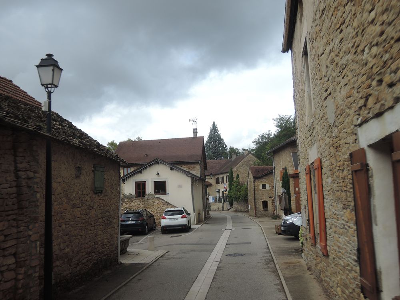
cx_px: 200
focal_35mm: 35
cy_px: 150
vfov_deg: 40.7
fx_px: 404
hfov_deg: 52.6
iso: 80
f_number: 3.5
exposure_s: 1/80
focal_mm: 7.5
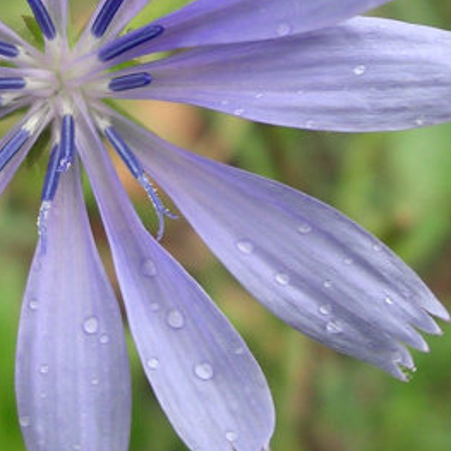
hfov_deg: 16.9
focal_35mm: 102
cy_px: 118
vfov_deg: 17.0
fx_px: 1504
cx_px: 89
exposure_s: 1/40.2
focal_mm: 5.8
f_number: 2.8
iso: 100
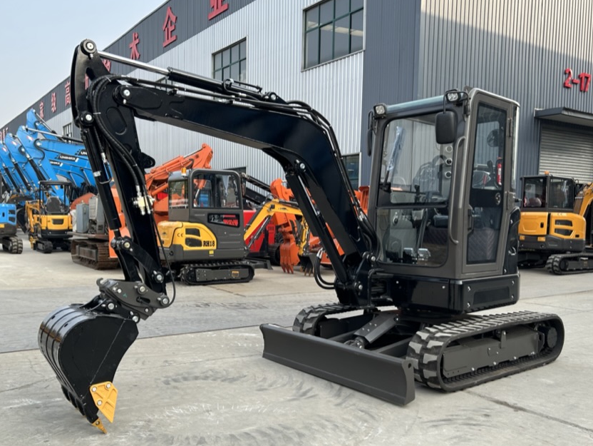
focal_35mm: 32
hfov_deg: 56.6
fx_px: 549
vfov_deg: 44.1
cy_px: 244
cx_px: 257
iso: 50
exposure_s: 1/846
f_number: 1.5
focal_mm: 5.7
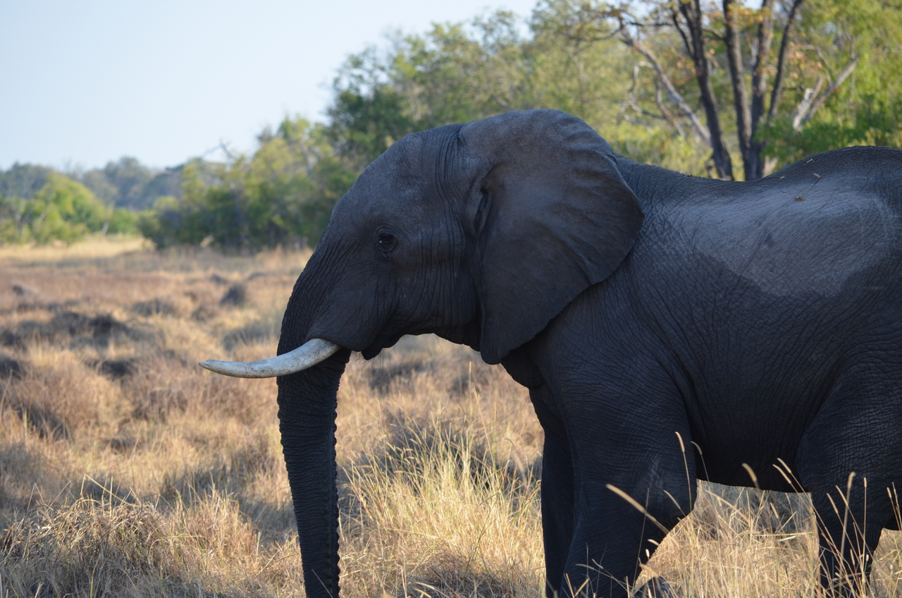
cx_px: 451
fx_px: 7502
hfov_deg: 6.9
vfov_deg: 4.6
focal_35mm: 300
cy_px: 299
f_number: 5.6
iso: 360
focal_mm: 200
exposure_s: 1/500
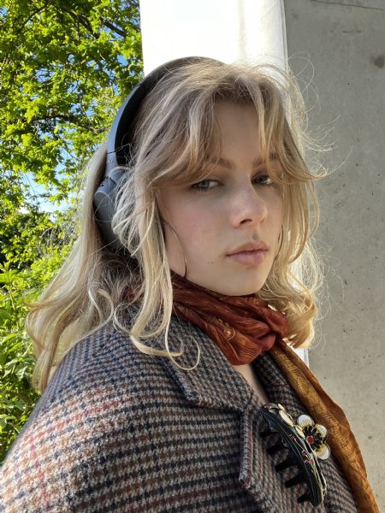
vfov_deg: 60.0
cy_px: 256
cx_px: 192
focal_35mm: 30
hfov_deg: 46.8
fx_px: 445
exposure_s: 1/121
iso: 64
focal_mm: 2.71
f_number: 2.2
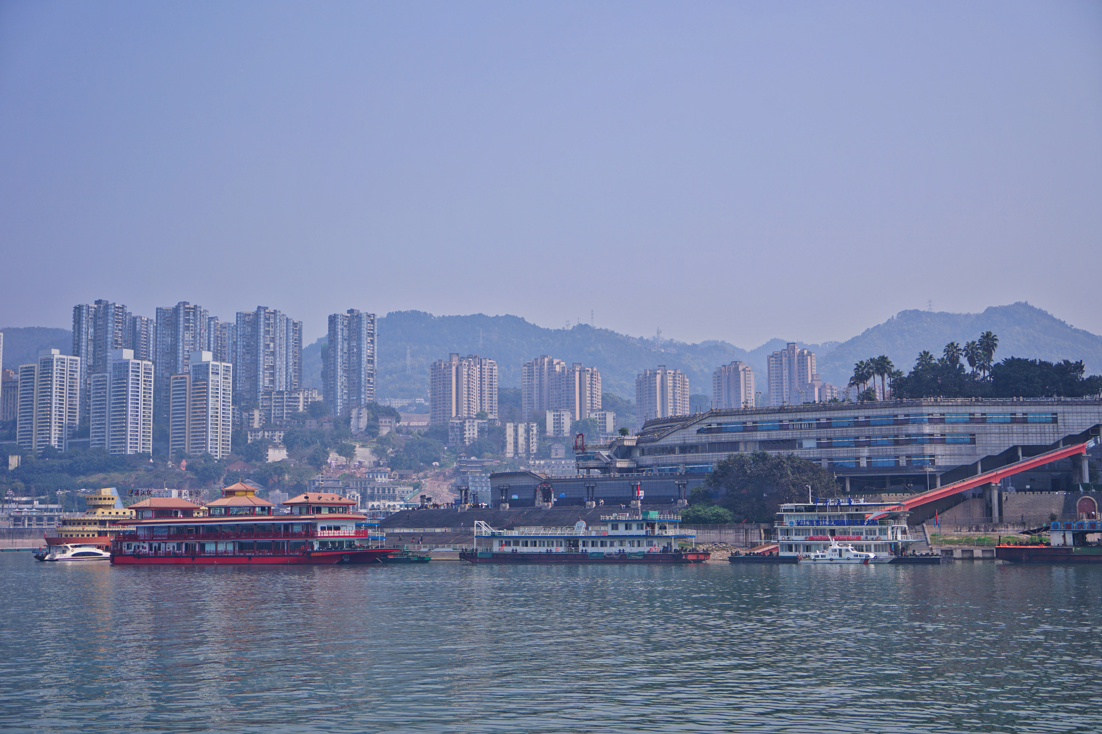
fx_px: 1500
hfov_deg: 40.3
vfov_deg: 27.5
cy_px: 367
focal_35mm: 49
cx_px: 551
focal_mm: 49
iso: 100
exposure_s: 1/1250
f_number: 4
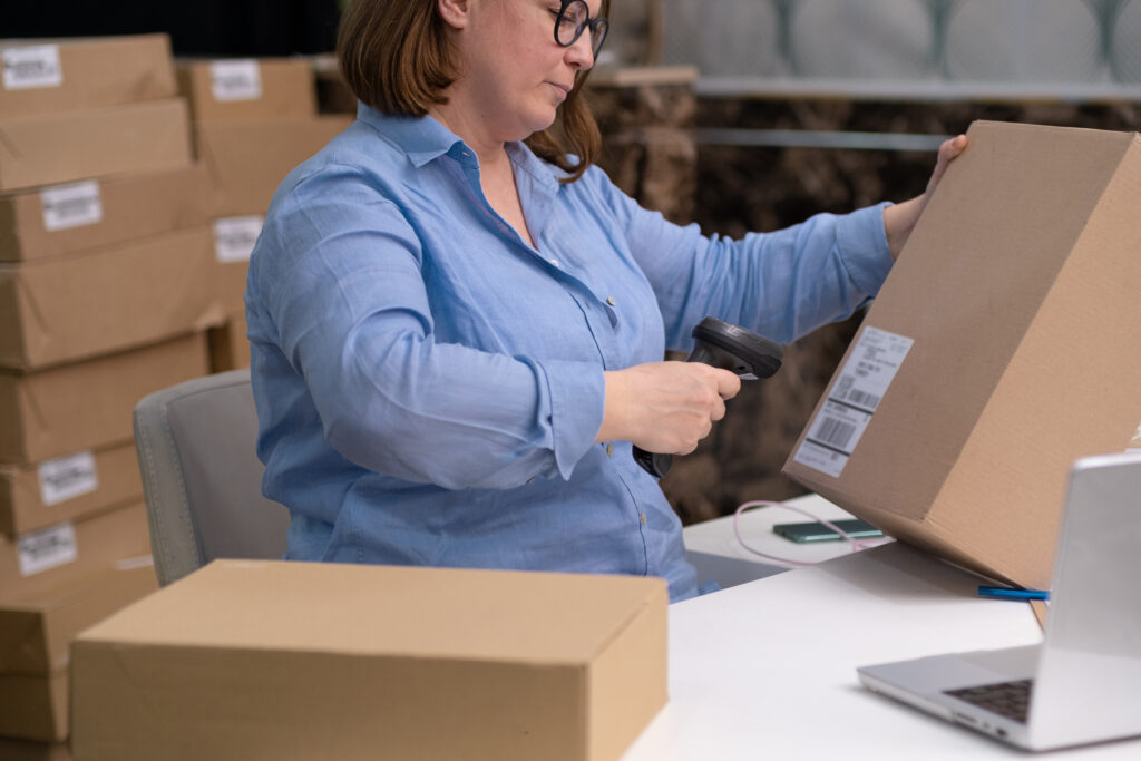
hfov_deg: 24.2
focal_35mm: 84
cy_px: 380
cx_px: 570
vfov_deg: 16.3
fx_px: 2663
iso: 400
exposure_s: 1/160
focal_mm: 56
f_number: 1.8
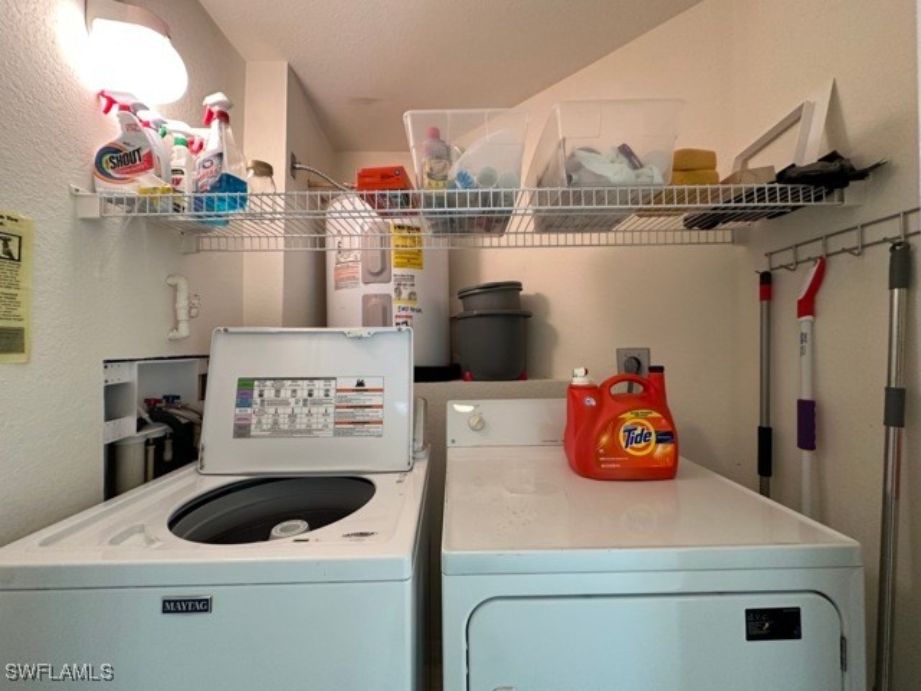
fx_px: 372
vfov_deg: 85.7
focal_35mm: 14
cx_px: 460
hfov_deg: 102.1
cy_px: 346
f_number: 2.2
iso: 250
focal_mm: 2.22
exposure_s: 1/120
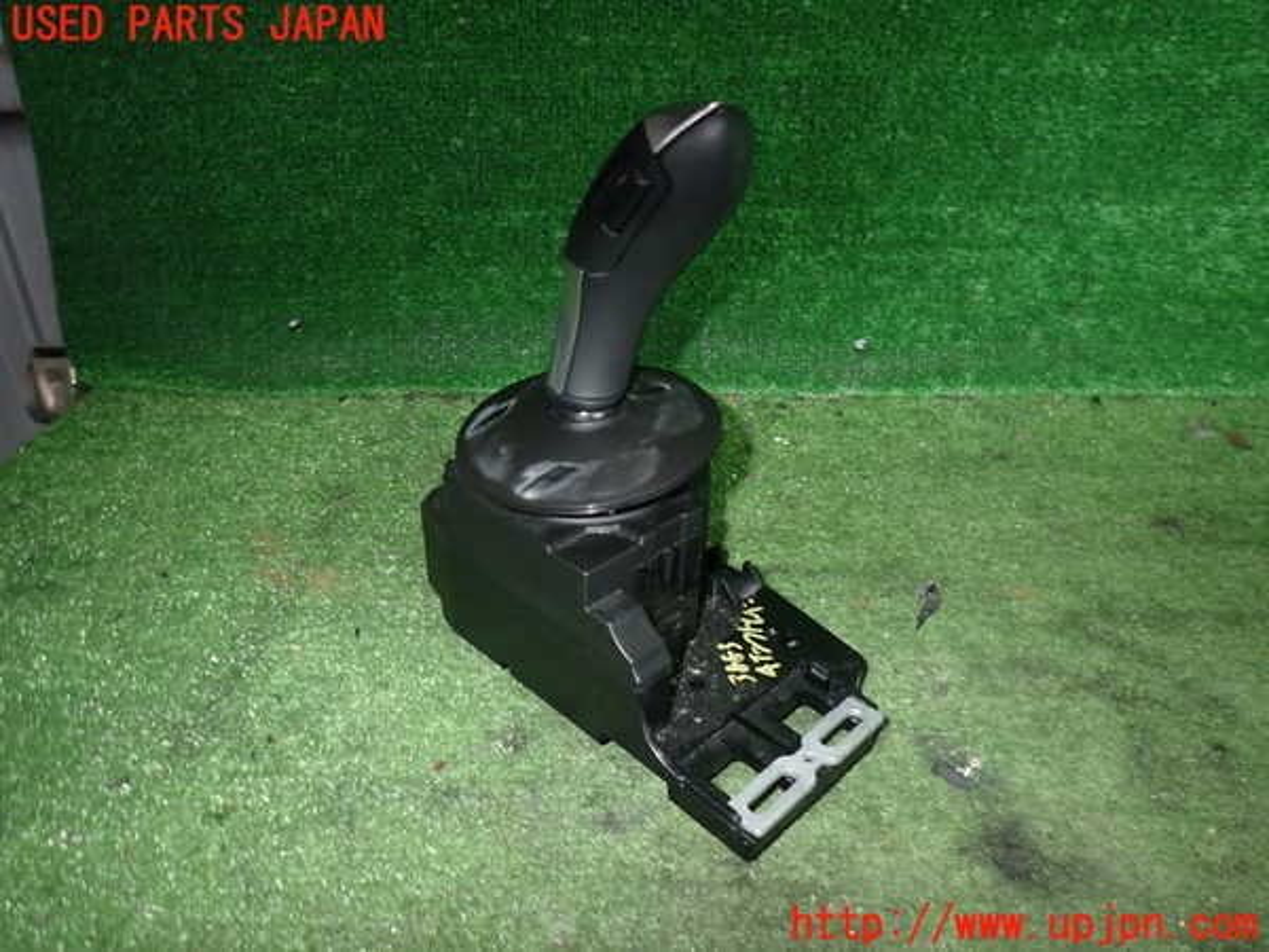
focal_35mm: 25
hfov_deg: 69.4
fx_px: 916
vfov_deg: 54.9
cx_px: 634
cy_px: 476
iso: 200
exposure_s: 1/30
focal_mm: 4.5
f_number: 5.6
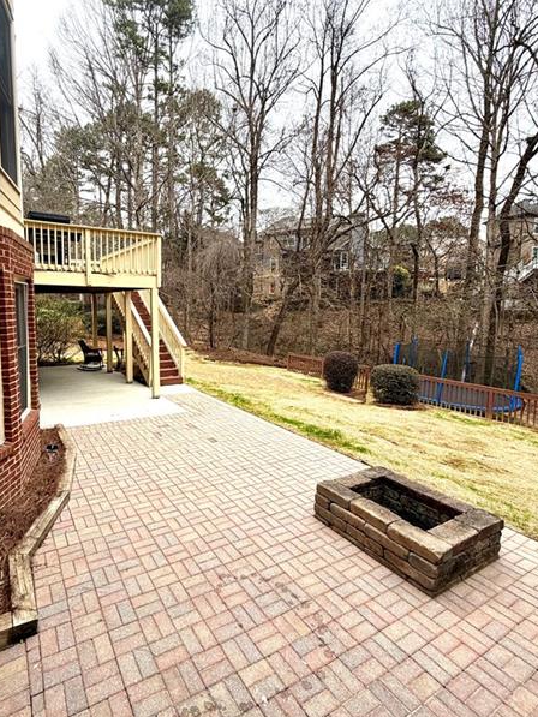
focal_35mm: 18
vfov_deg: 87.7
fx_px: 373
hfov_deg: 70.3
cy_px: 345
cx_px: 197
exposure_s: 1/376
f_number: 2.2
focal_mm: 2.22
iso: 50
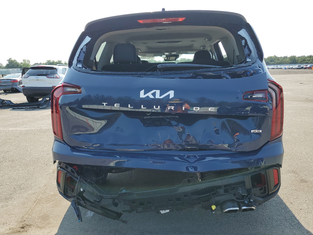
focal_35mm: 26
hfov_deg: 67.3
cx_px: 156
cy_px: 118
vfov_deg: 53.1
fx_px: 235
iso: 50
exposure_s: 1/1667
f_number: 1.5
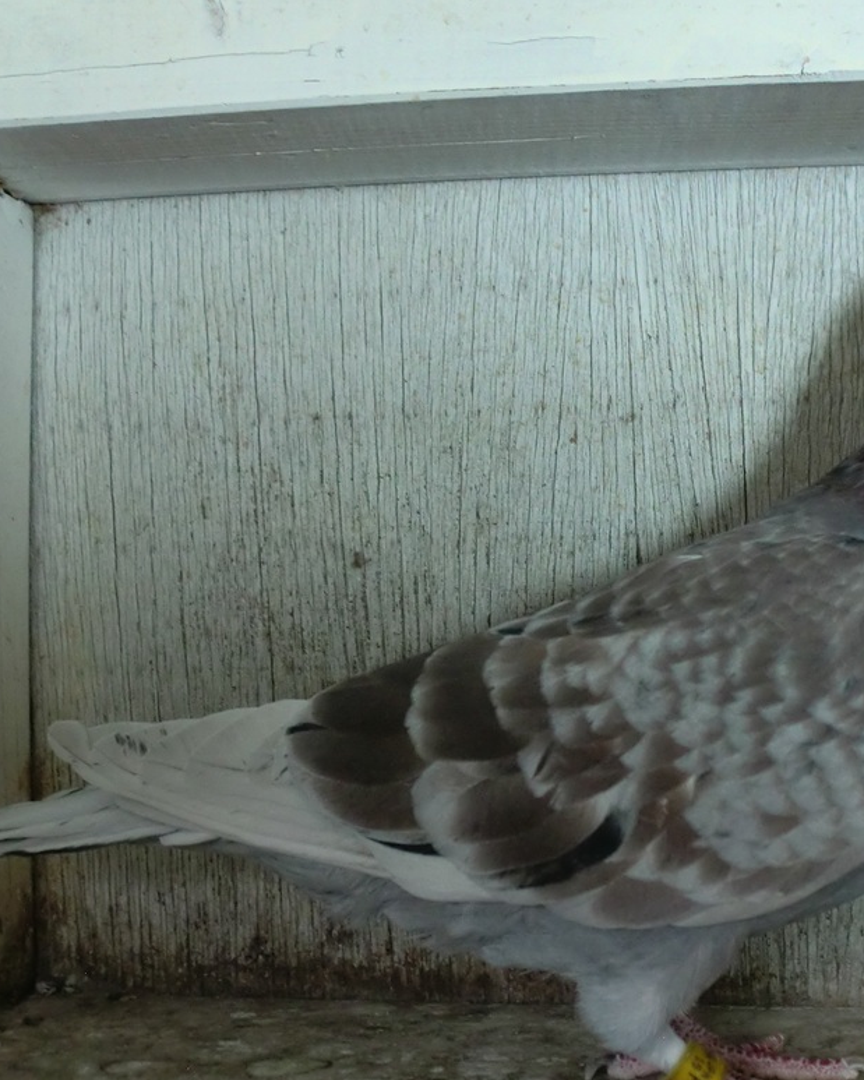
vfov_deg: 35.3
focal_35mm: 53
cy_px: 580
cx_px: 677
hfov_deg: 28.1
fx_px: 1694
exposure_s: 1/60
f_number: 3.1
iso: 320
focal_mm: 6.3
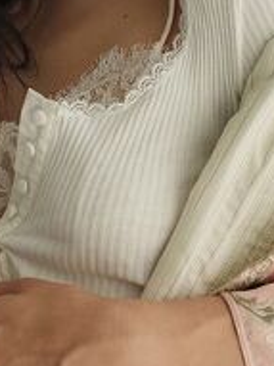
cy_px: 213
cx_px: 59
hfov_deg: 9.8
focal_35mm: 151
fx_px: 1595
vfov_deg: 13.1
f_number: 5.6
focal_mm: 45
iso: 800
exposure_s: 1/400
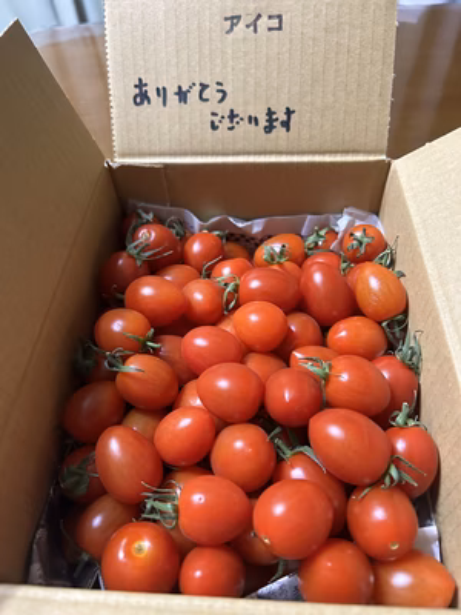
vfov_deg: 67.3
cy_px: 308
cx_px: 230
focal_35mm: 26
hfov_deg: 53.1
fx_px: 462
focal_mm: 5.7
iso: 400
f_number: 1.5
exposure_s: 1/50
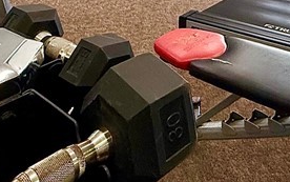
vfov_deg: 18.2
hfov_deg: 34.5
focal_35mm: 55
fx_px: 435
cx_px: 270
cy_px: -154
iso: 125
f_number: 2.2
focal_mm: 2.22
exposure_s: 1/120
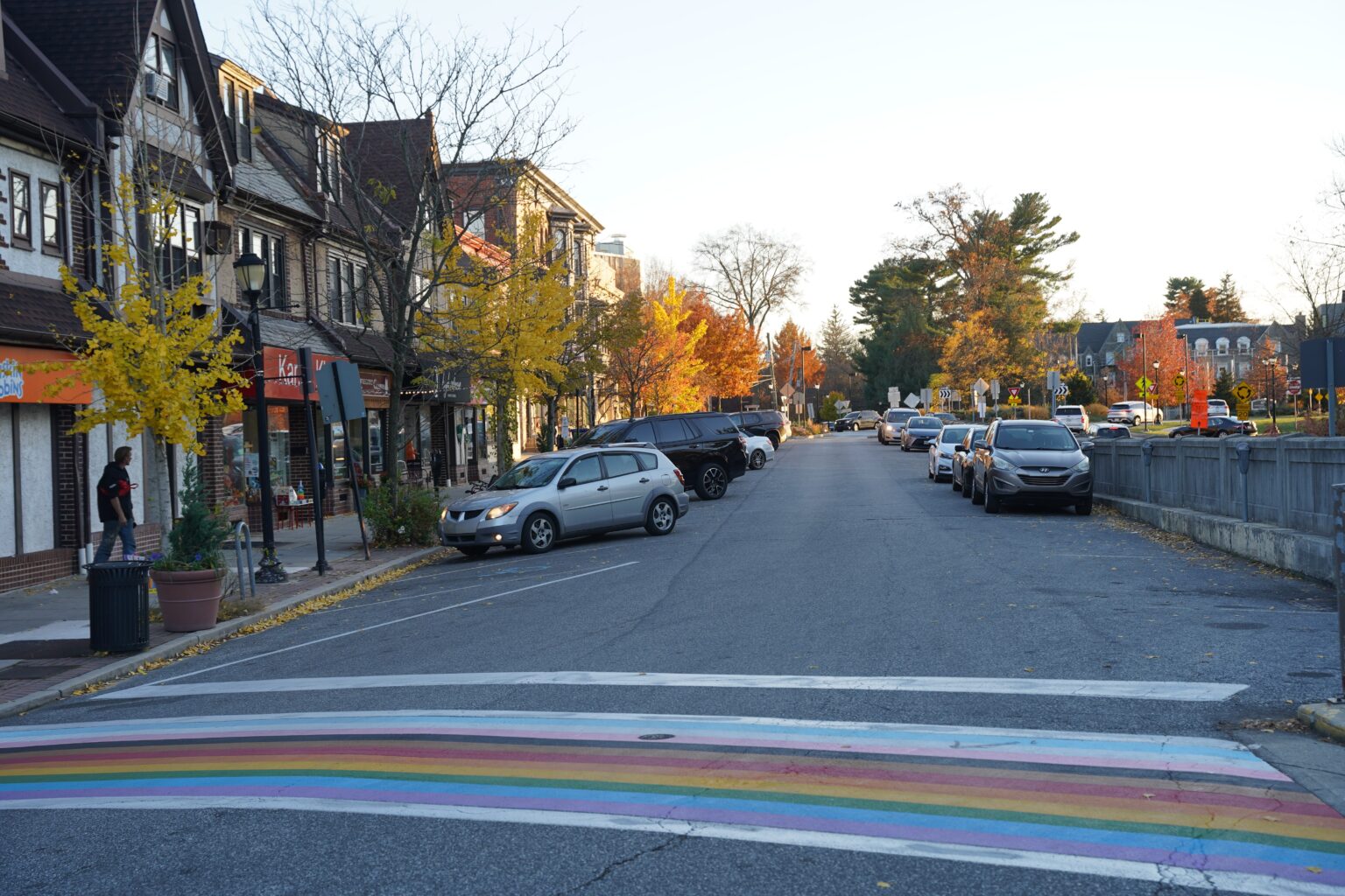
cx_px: 672
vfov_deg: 29.2
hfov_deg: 42.7
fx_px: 1722
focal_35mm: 46
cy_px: 448
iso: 100
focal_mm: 46.1
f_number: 4.5
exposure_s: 1/100
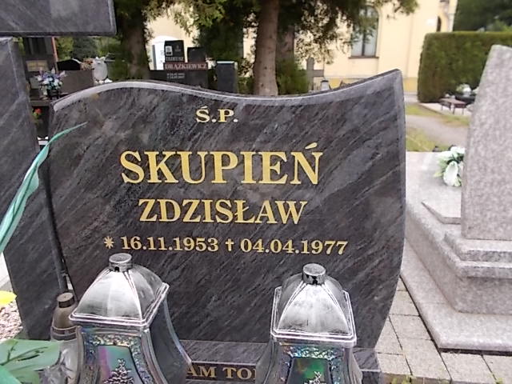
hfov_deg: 67.3
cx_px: 256
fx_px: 385
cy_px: 192
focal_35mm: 26
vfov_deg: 53.1
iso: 80
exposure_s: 1/80
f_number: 3.2
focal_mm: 4.6
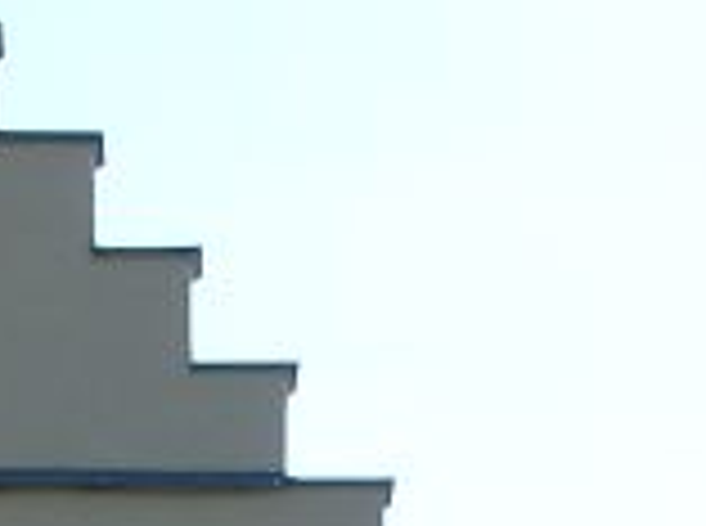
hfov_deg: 8.5
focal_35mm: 230
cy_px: 971
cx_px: -126
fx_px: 4680
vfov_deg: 6.3
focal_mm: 9.29
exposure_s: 1/488
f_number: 4
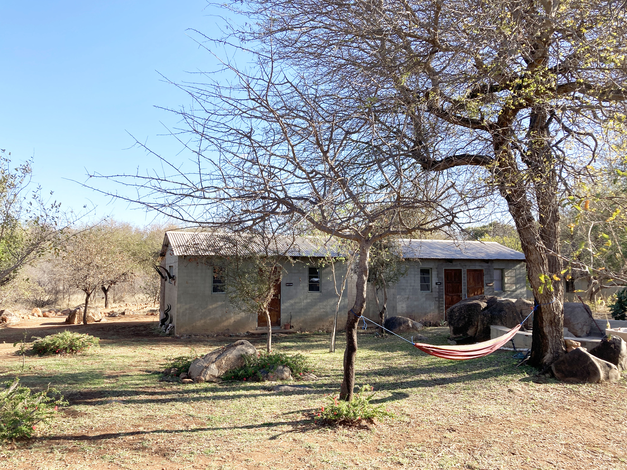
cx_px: 314
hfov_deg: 63.4
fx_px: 507
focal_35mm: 28
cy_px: 235
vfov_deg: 49.7
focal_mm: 3.99
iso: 20
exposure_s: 1/787
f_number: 1.8
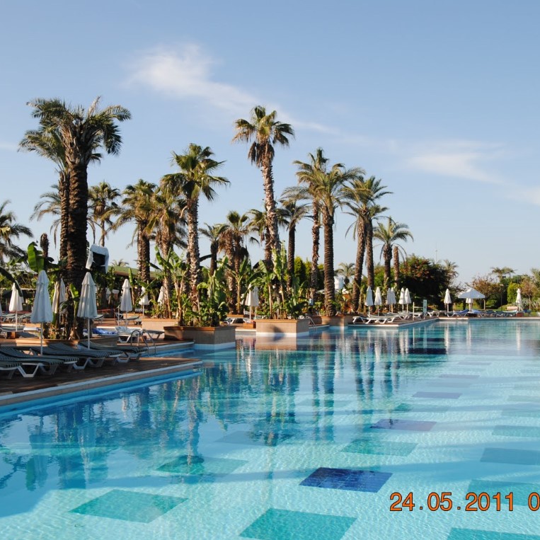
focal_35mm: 46
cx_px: 263
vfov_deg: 36.8
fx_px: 812
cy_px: 271
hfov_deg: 36.8
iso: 100
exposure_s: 1/200
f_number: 7.1
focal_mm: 24
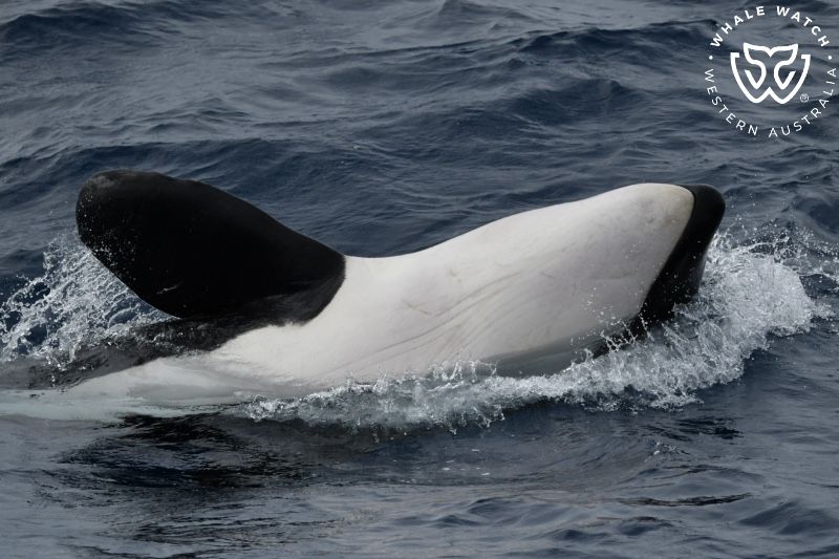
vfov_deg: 3.8
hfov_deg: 5.7
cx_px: 420
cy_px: 280
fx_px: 8388
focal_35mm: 360
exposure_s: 1/8000
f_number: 6
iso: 900
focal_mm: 360
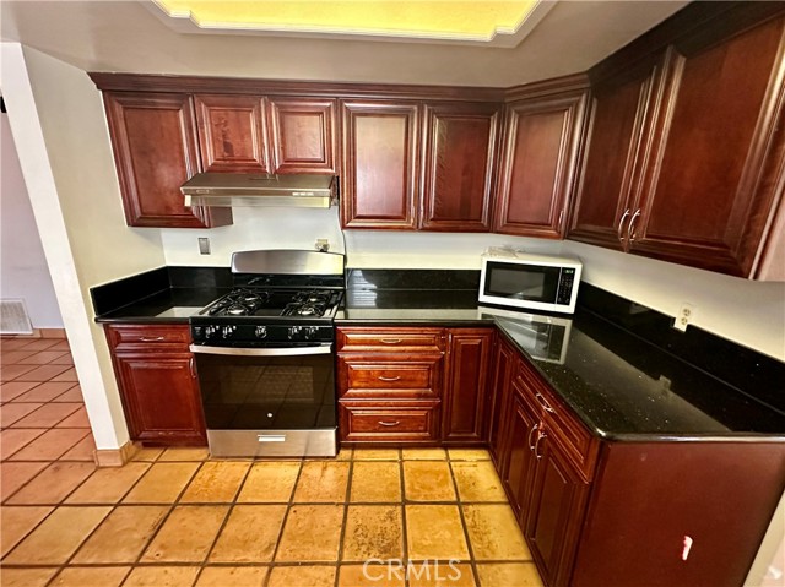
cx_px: 392
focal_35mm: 14
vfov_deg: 85.6
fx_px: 317
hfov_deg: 102.1
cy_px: 294
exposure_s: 1/60
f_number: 2.2
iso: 1250
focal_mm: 2.22
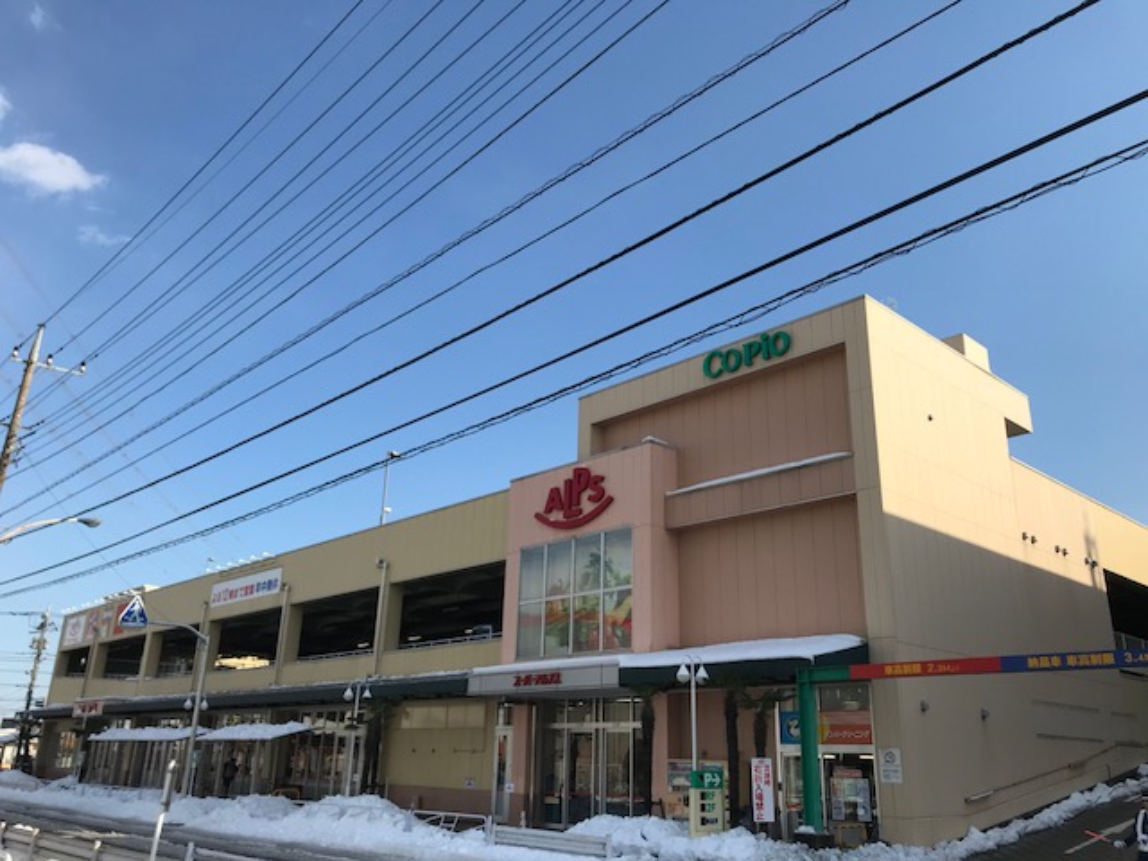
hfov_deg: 63.4
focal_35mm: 28
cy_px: 430
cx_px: 574
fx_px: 929
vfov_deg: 49.7
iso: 20
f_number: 1.8
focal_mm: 3.99
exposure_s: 1/2179
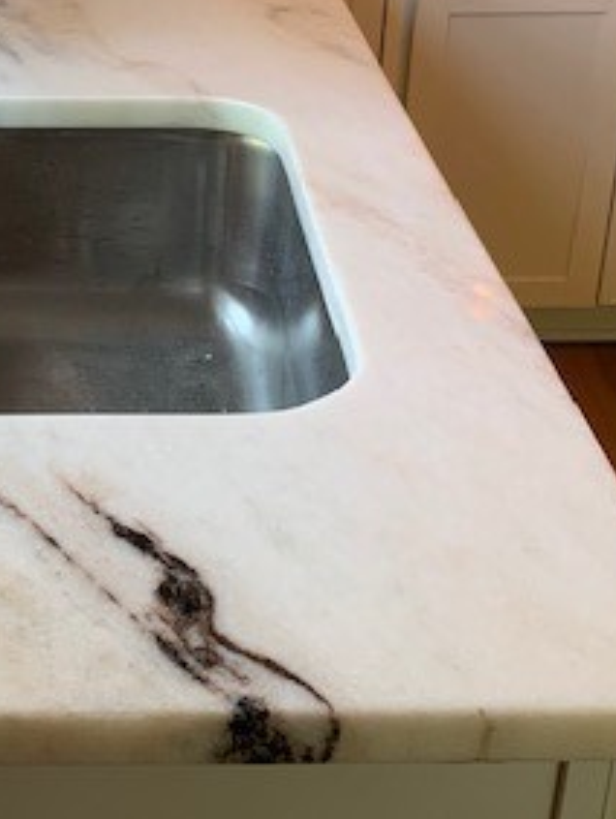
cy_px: 206
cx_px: 102
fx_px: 1398
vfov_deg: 32.1
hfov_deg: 24.4
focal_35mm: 59
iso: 125
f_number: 1.8
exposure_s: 1/60
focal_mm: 4.25
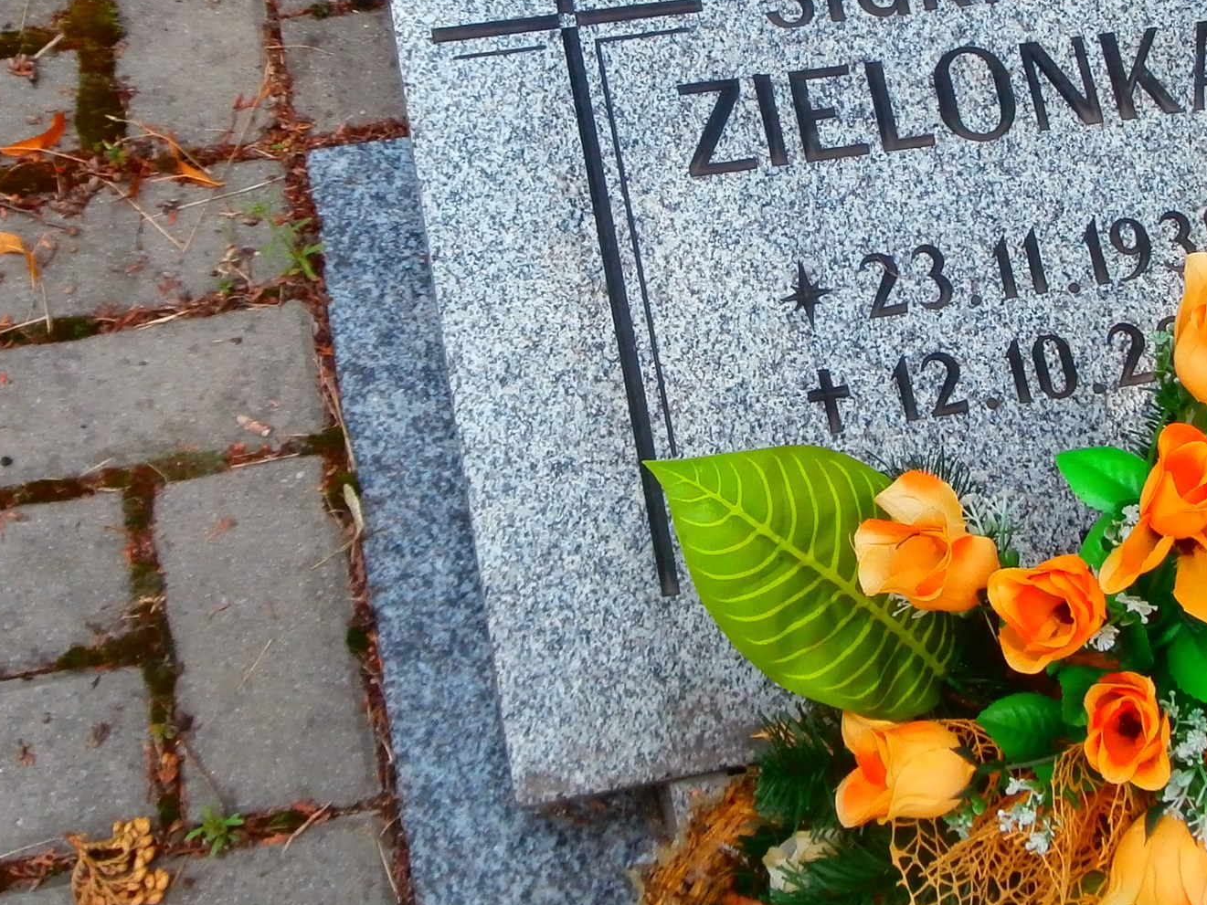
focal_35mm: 68
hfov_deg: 28.3
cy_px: 136
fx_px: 2371
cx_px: 820
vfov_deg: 21.3
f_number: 3.5
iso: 100
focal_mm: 5.36
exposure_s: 1/250
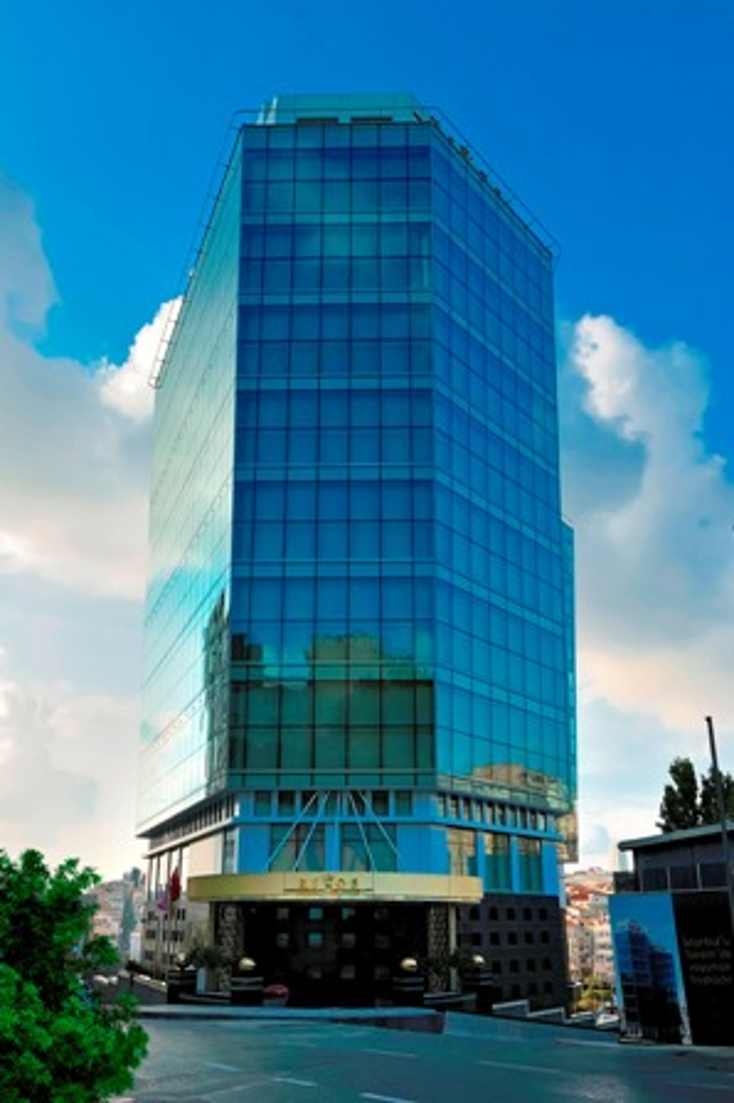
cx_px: 367
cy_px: 552
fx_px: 643
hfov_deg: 59.4
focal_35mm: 21
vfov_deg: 81.2
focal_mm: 14
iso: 200
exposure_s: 1/250
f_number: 8
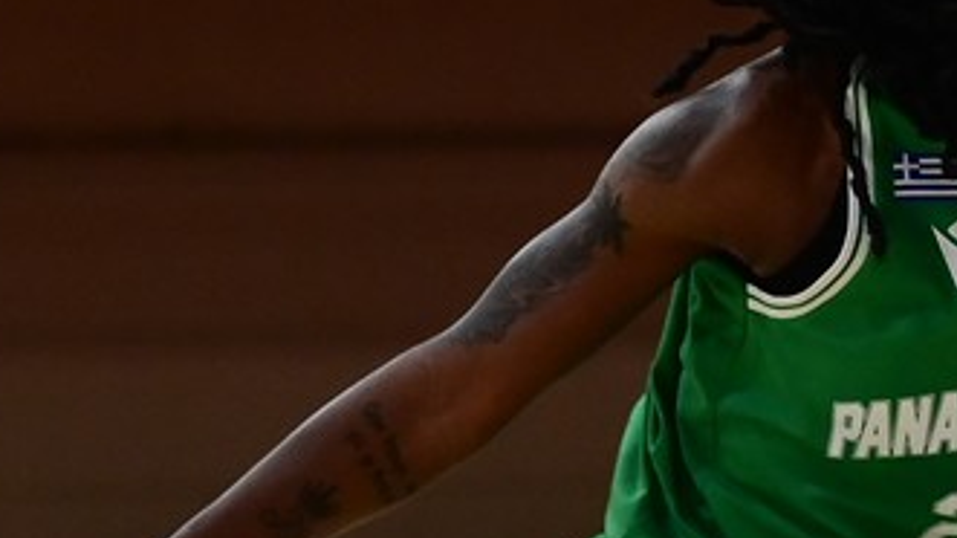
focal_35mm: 266
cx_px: 1368
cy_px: 532
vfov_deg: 4.6
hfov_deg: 8.0
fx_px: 6748
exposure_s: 1/800
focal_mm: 70
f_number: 2.8
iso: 3200
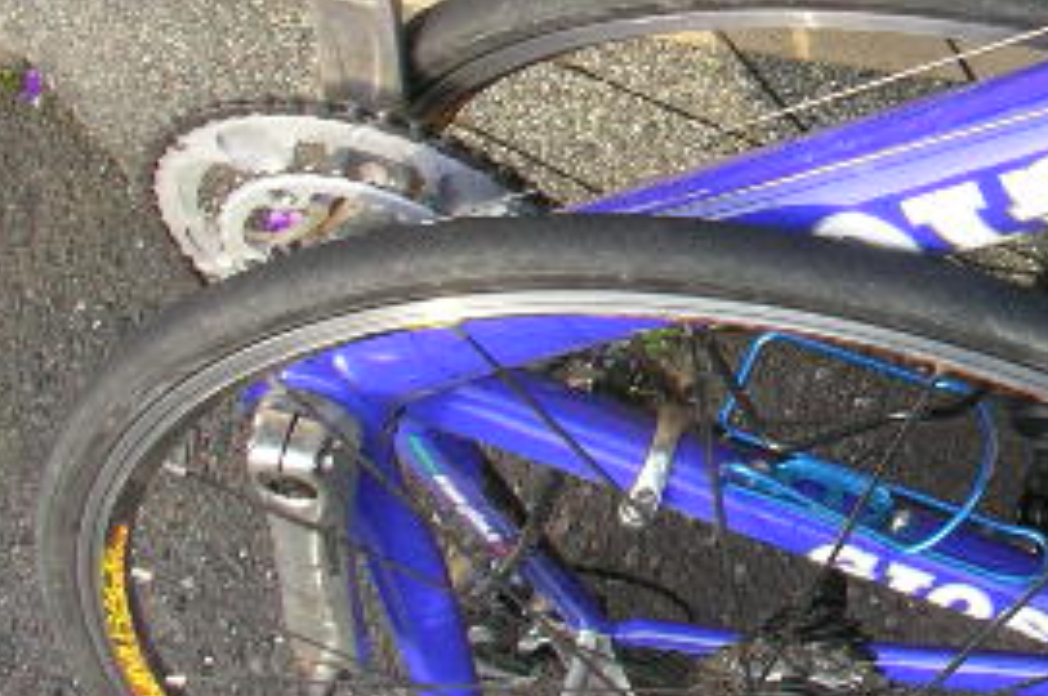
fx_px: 2646
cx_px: 1029
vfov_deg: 15.0
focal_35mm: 91
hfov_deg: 21.7
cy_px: 371
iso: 100
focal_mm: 5.7
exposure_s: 1/80
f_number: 2.8
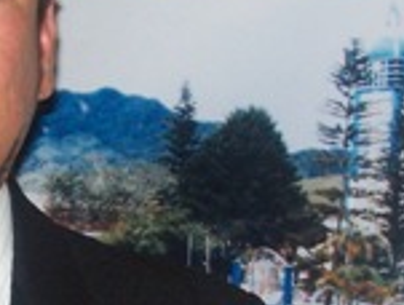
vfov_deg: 10.4
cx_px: 169
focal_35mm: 142
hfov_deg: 13.9
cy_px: 265
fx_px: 1661
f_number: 2.8
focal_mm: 7
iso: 160
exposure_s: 1/60
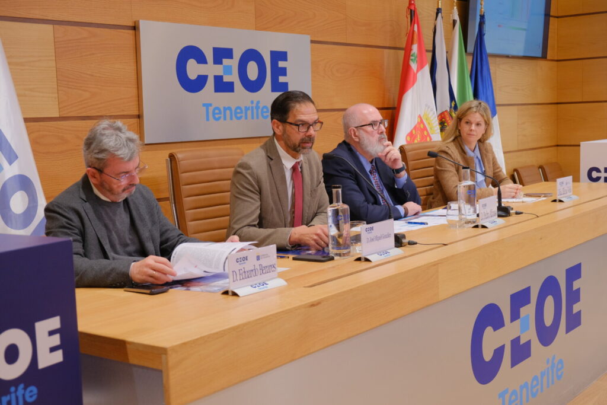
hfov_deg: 41.9
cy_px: 202
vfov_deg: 28.7
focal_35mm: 47
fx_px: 793
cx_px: 304
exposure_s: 1/45
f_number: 3.6
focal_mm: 31.5
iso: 640
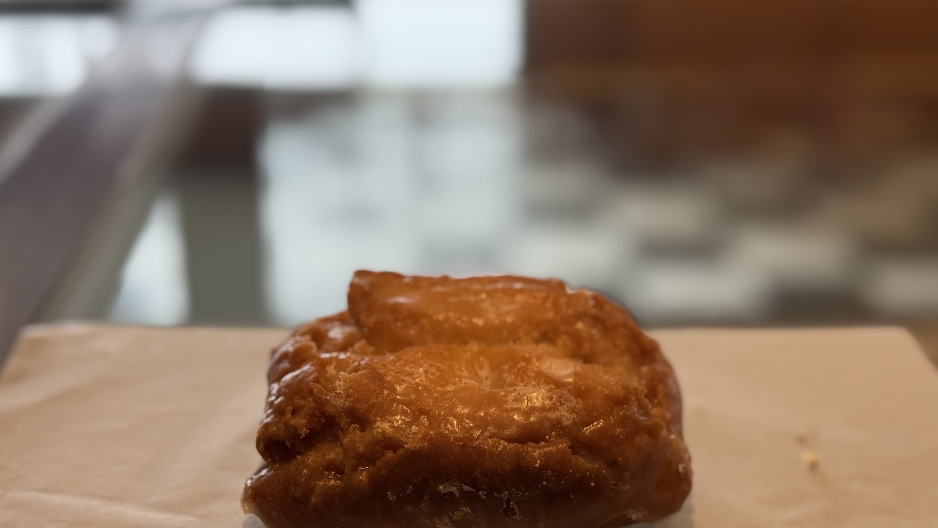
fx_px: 1318
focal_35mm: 53
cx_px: 465
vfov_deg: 22.6
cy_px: 279
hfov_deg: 39.2
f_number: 1.78
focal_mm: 6.76
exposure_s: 1/120
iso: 80
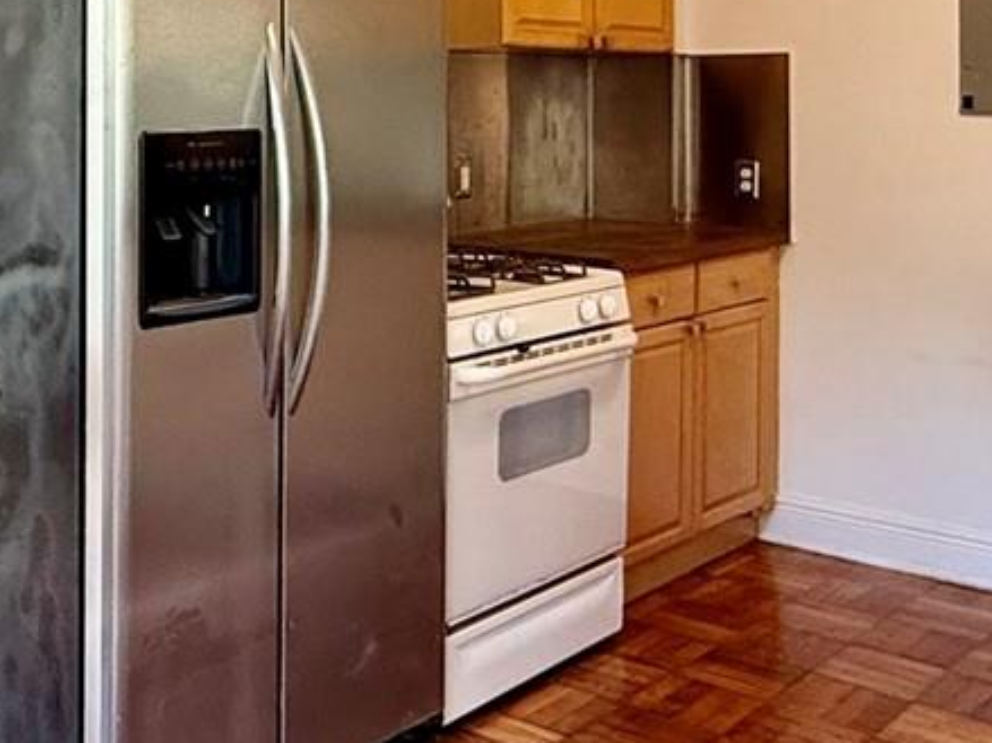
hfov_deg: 36.8
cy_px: 95
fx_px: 1461
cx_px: 273
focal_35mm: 51
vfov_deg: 27.7
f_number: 2.2
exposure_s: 1/120
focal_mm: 2.22
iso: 160
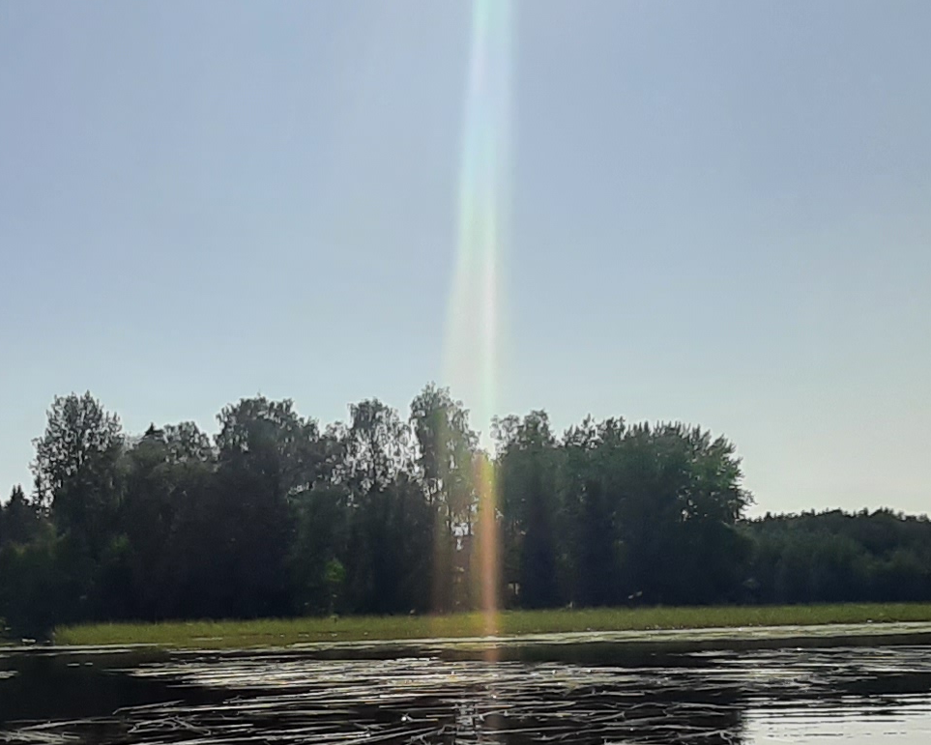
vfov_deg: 33.1
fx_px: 1185
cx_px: 272
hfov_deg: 42.0
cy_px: 670
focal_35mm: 43
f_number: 2.2
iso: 40
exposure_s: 1/2646
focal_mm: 1.42
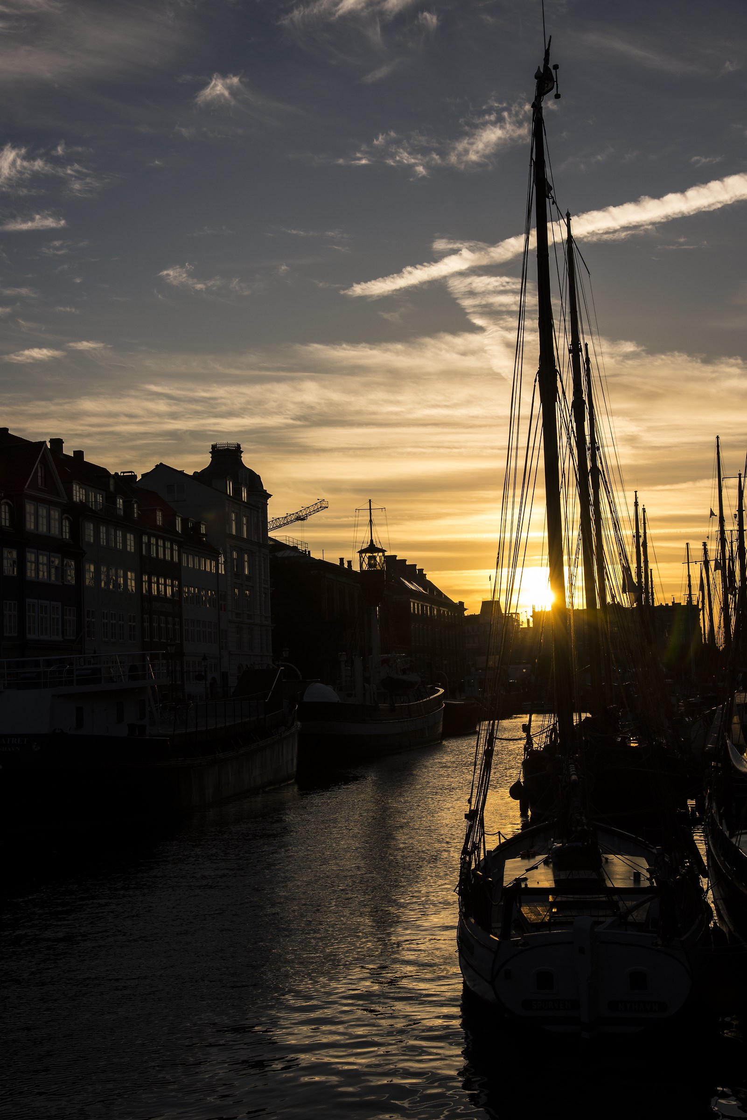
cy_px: 560
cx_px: 374
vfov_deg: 41.1
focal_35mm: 48
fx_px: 1493
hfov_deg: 28.1
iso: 100
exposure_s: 1/400
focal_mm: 48
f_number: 8
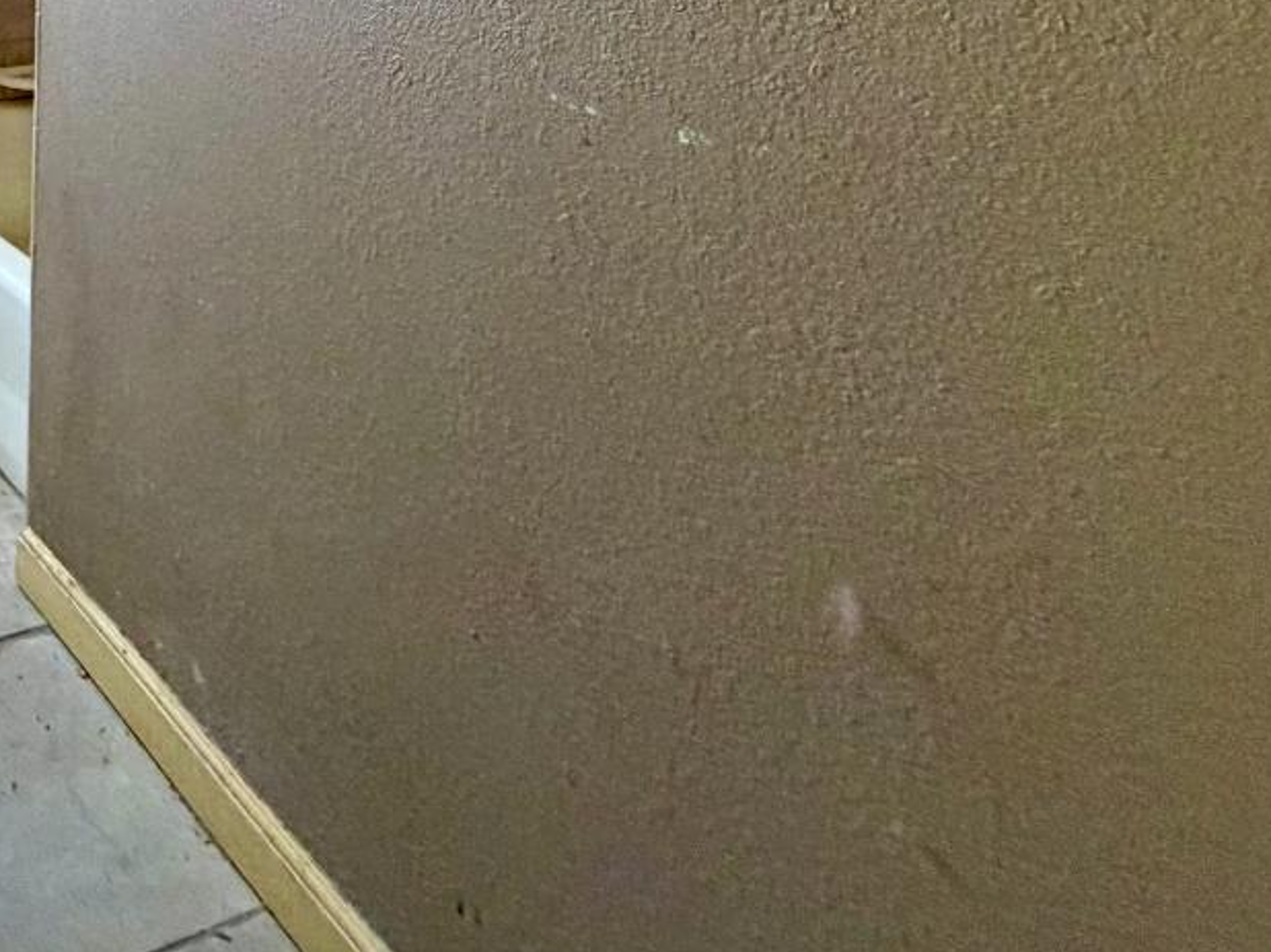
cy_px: -108
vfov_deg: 35.4
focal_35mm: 34
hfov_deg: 45.0
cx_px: -23
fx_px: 1248
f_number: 2.2
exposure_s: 1/60
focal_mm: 2.22
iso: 500
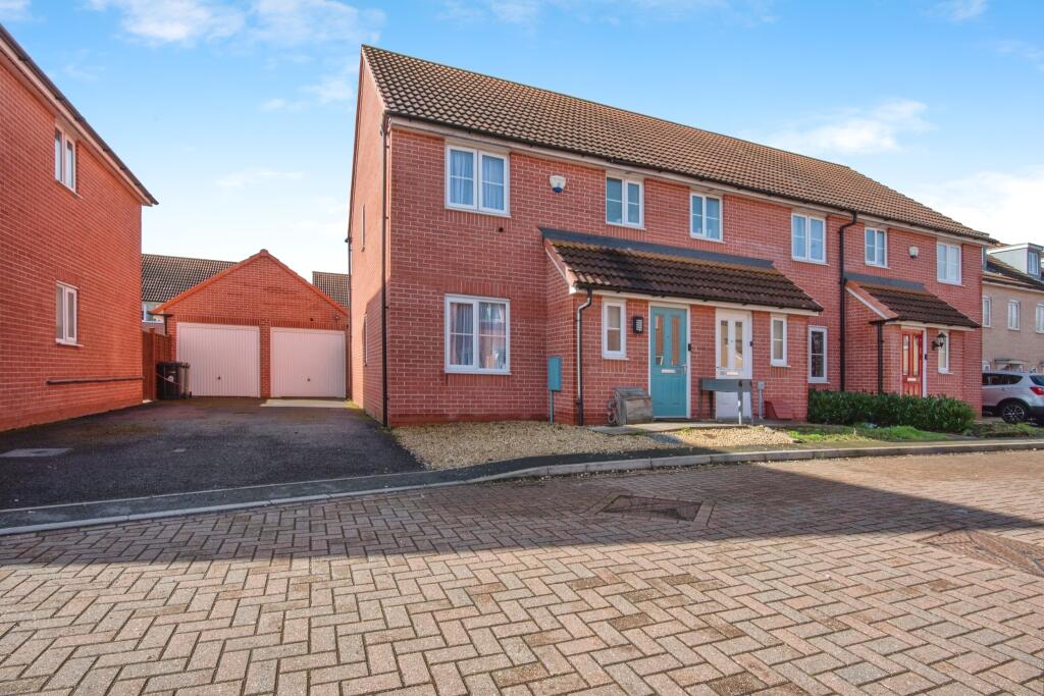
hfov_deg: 93.3
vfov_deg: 70.5
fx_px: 493
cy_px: 348
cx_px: 522
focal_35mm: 17
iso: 400
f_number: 22
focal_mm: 17
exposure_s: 1/125
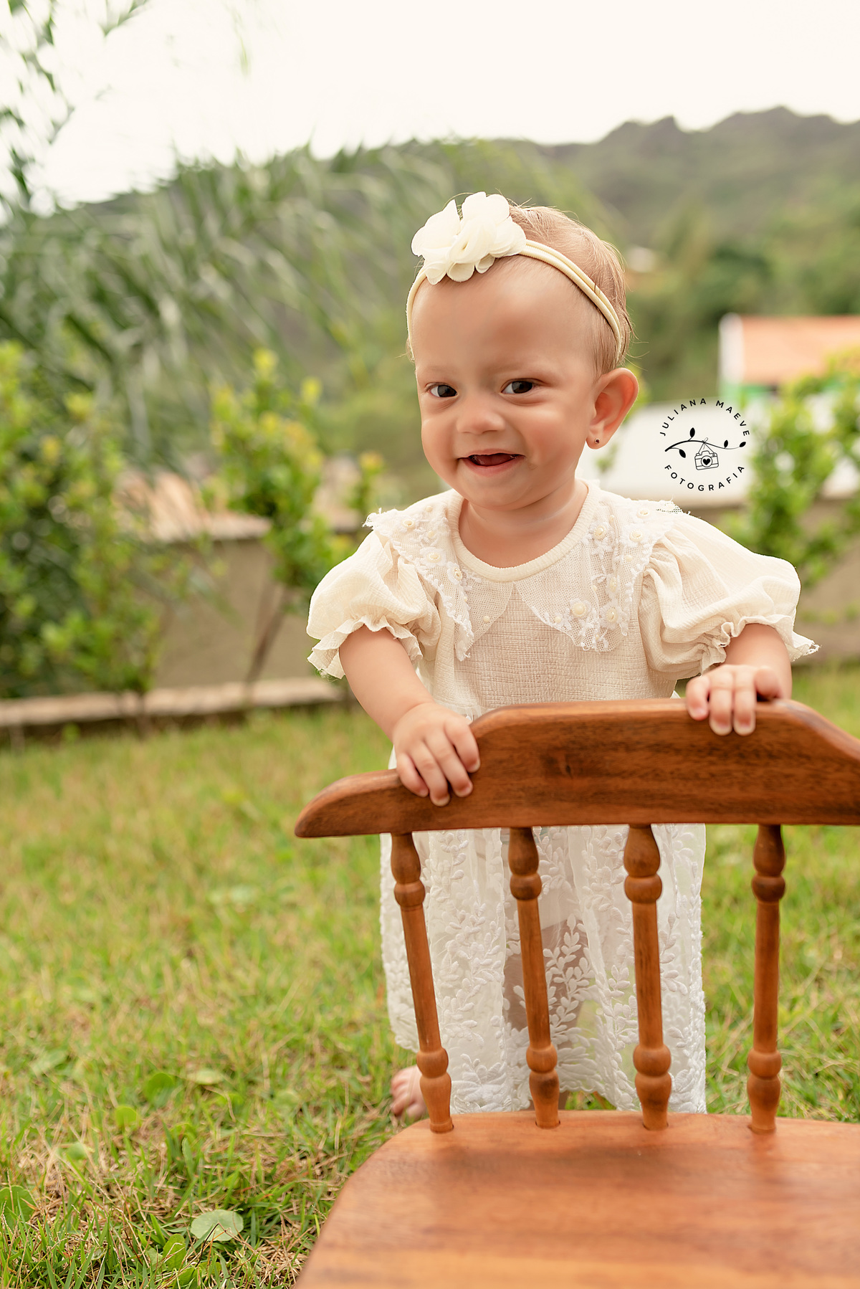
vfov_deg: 54.4
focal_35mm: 35
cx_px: 430
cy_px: 644
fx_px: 1253
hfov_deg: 37.9
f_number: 2.8
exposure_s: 1/200
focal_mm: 35
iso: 80
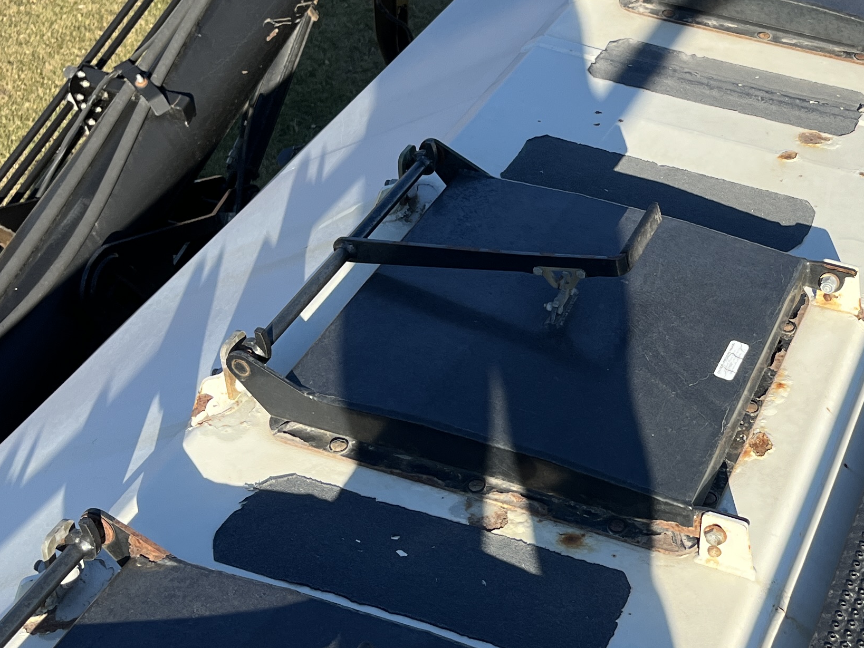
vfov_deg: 22.9
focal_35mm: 64
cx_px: 732
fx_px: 1598
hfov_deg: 29.3
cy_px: 330
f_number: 1.6
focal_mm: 5.1
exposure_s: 1/1325
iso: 50
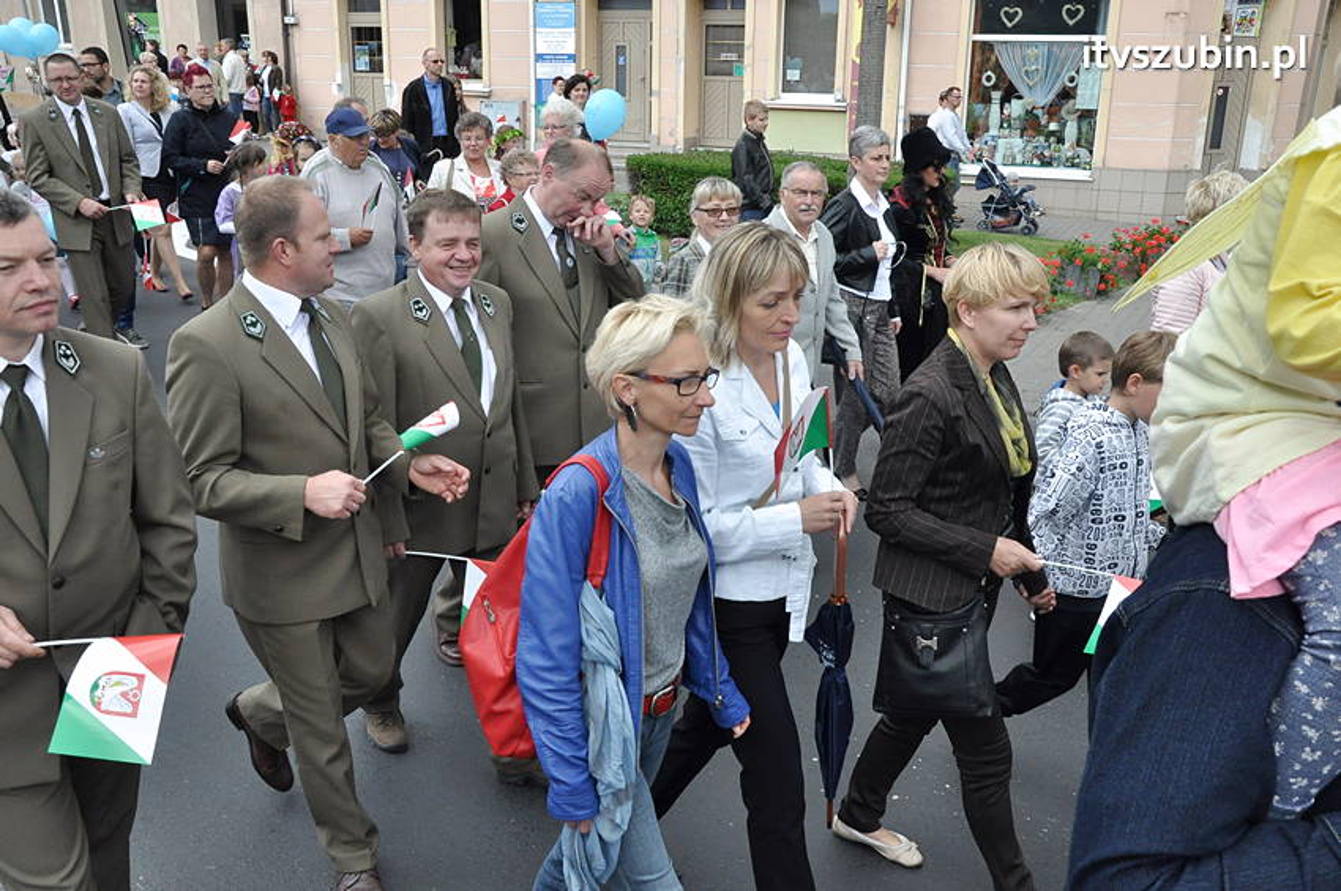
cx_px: 670
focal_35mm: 32
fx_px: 1172
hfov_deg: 59.5
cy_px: 446
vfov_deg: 41.6
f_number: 10
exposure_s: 1/640
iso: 1250
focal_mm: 21
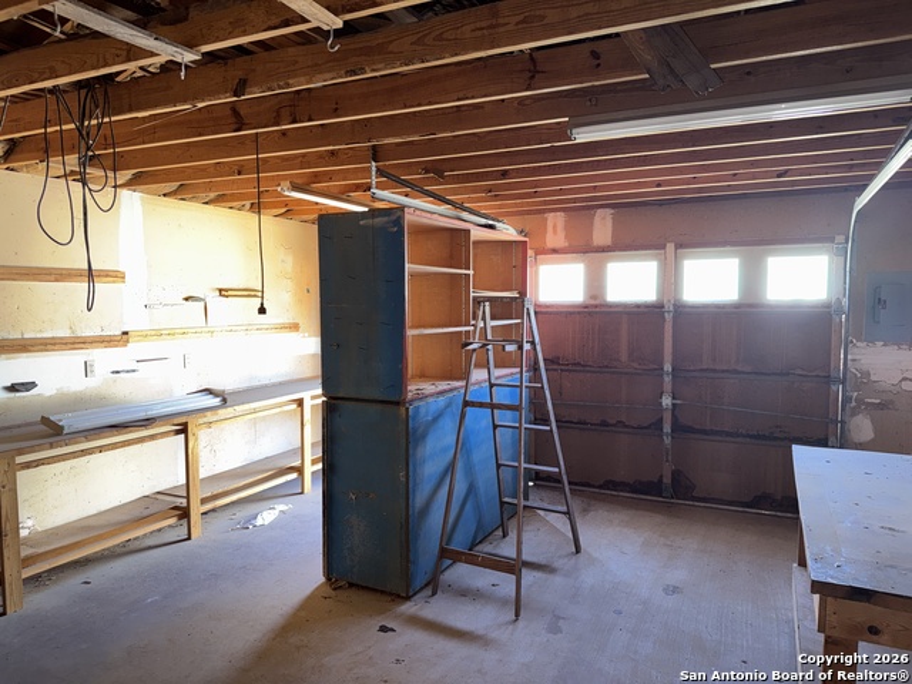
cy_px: 342
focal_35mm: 24
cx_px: 456
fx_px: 632
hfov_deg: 71.6
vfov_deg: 56.8
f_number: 1.78
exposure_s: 1/17
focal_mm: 6.76
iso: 80
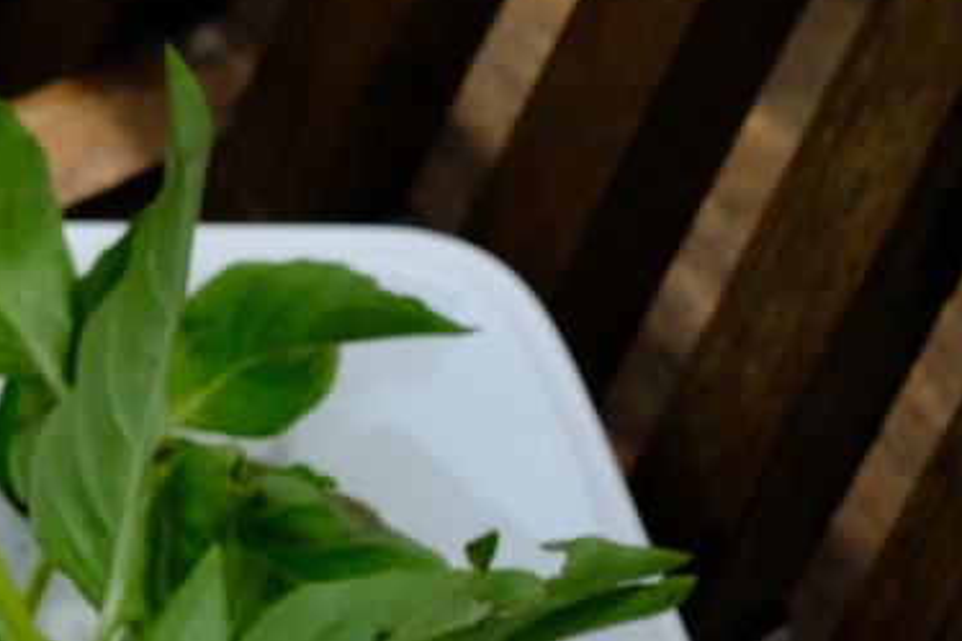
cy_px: 1294
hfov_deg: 5.3
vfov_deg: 3.5
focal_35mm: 385
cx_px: -514
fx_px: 10283
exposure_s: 1/800
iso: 400
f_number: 6.4
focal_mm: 60
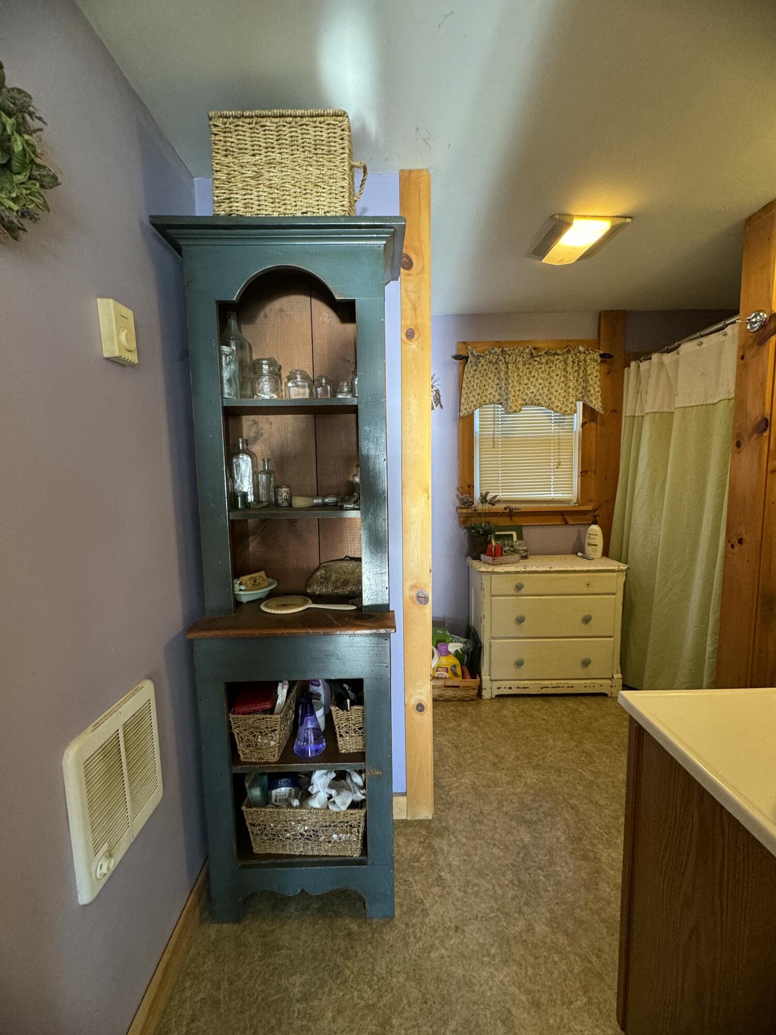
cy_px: 518
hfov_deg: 85.7
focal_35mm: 14
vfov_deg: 102.1
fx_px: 418
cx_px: 388
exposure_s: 1/60
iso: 250
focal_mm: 2.22
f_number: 2.2
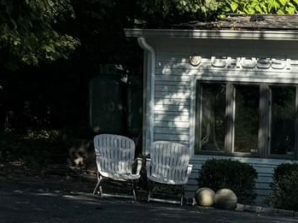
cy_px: 332
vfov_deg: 10.2
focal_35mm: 141
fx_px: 1213
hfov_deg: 11.6
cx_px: 708
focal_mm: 6.76
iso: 80
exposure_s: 1/3096
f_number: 1.78
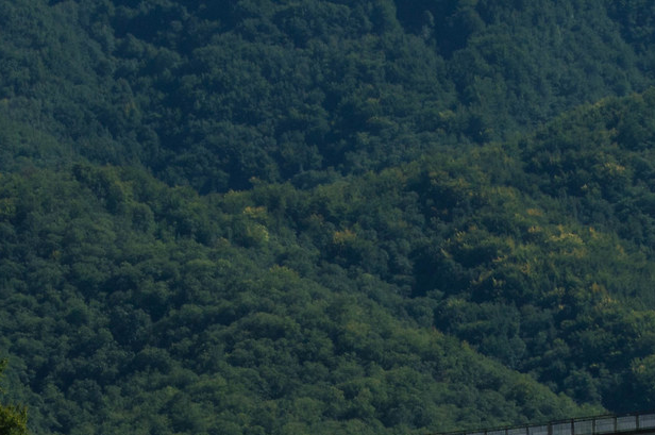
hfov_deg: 7.8
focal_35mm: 263
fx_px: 4778
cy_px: 755
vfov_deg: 5.1
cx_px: 396
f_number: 13
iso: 100
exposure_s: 1/125
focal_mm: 45
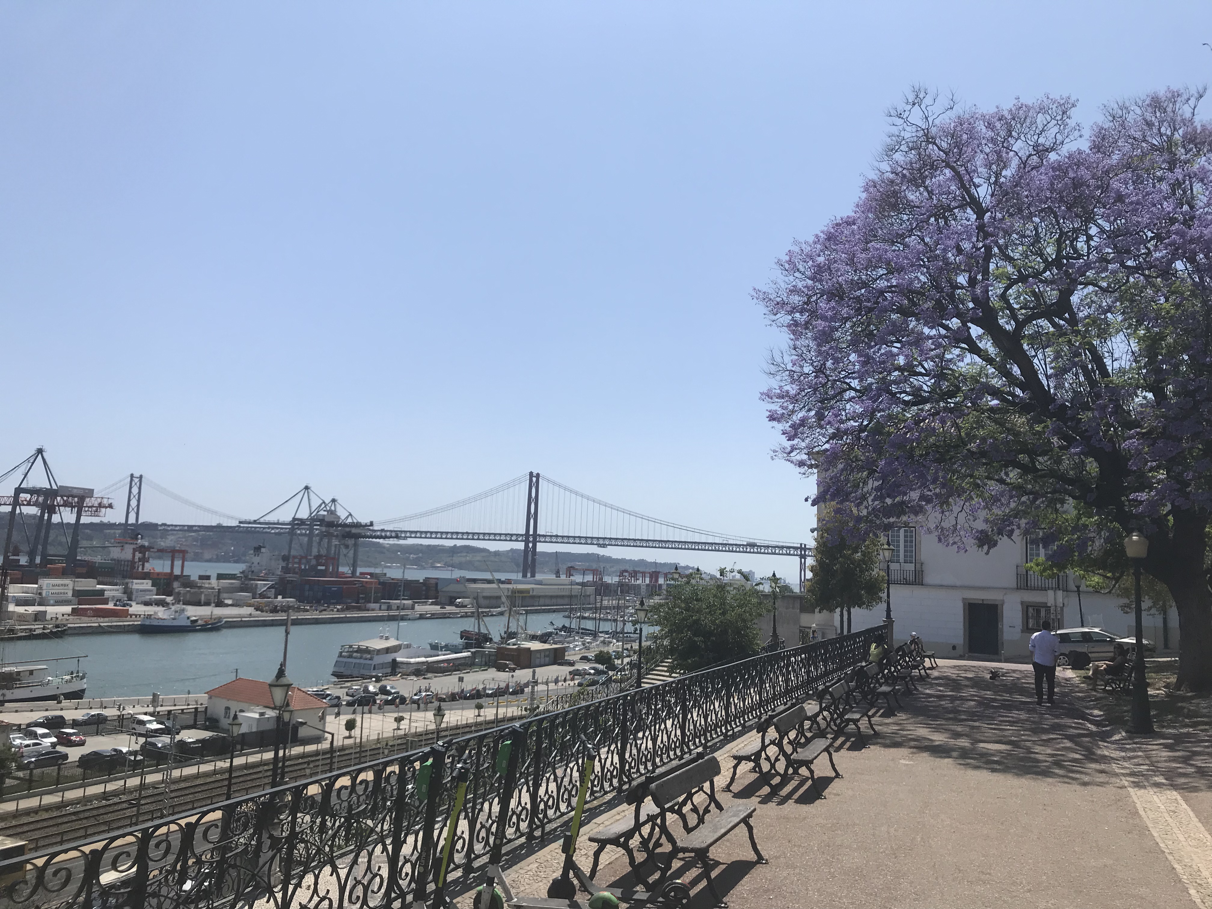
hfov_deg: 63.4
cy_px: 454
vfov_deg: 49.7
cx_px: 606
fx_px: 980
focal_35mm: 28
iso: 20
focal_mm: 3.99
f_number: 1.8
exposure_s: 1/3690
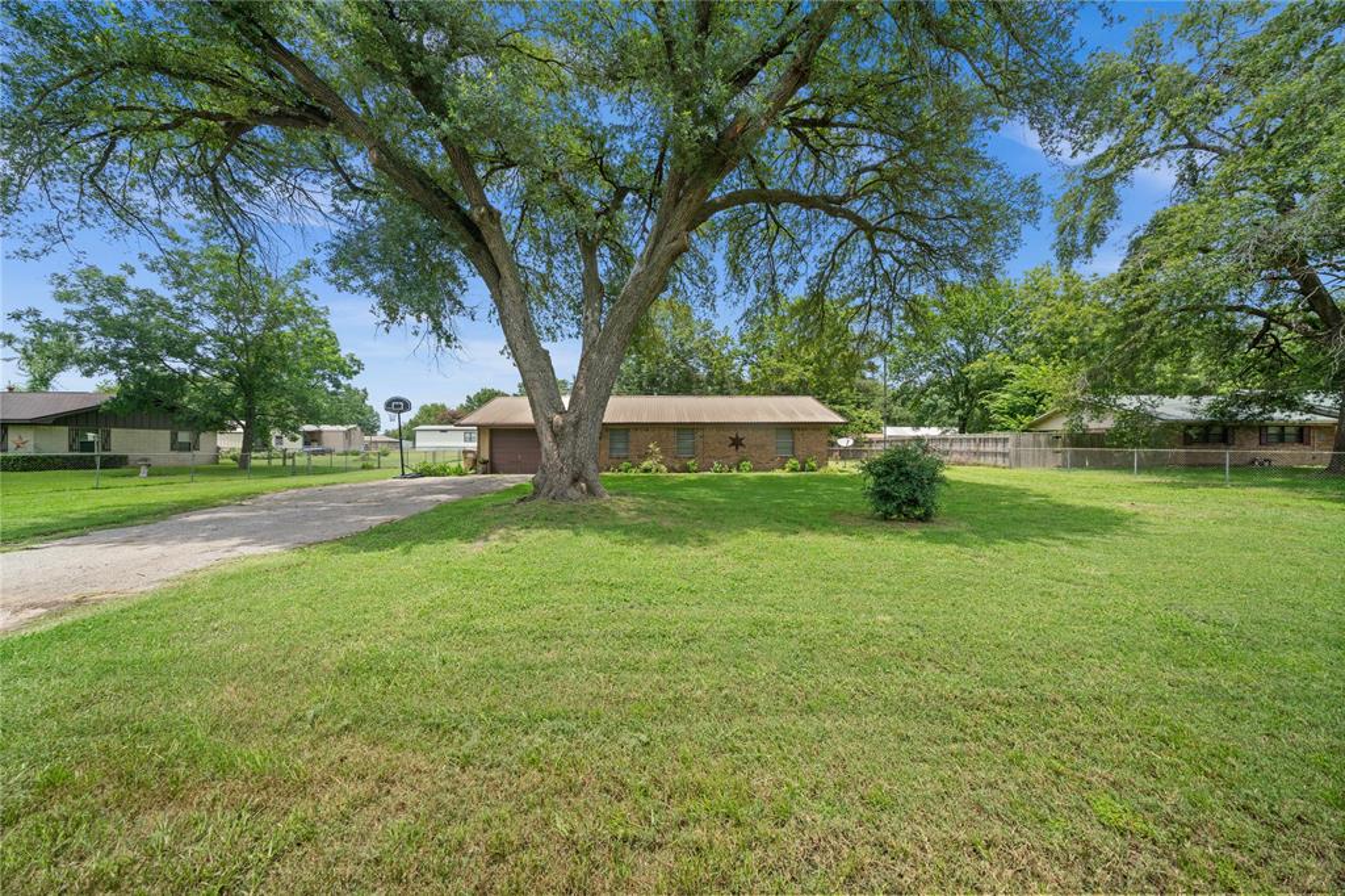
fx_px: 448
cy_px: 448
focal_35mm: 12
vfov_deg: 90.0
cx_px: 672
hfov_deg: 112.6
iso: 100
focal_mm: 12
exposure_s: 1/250
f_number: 6.3
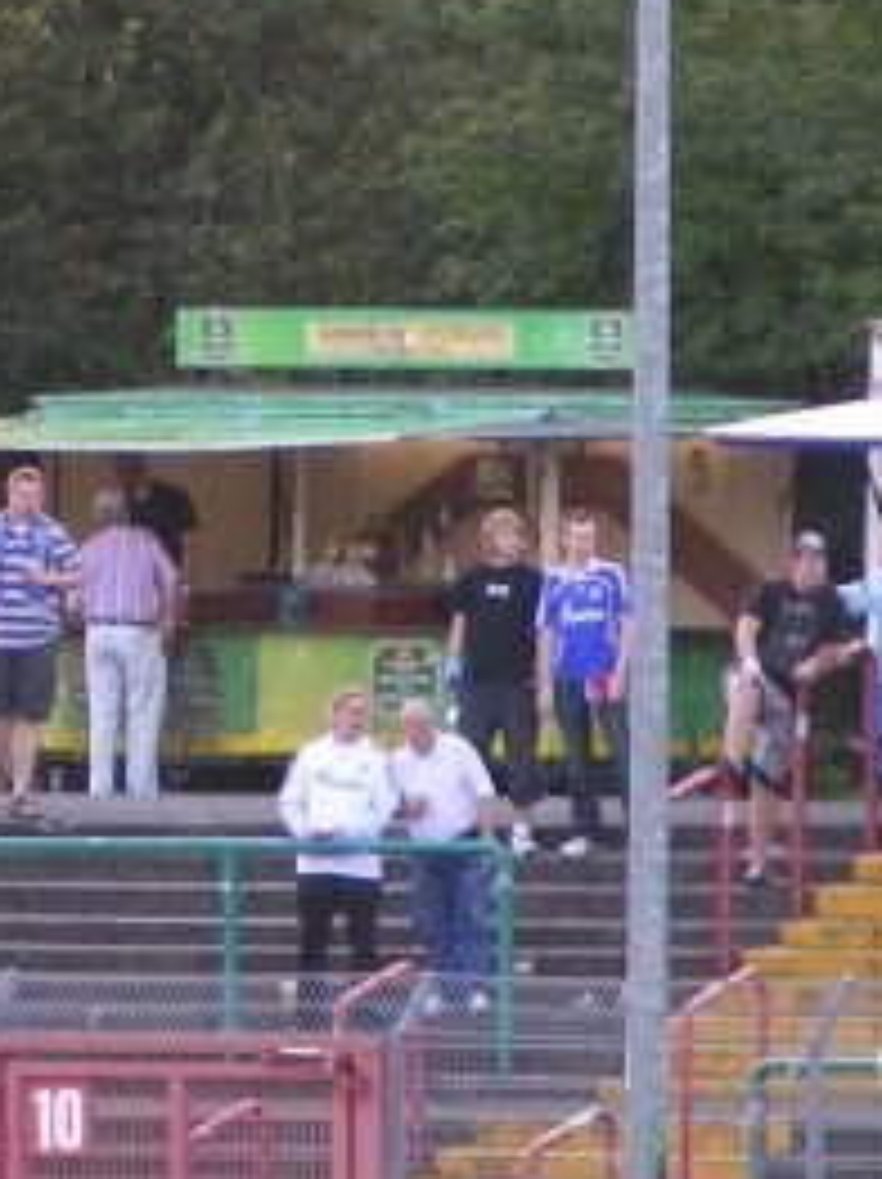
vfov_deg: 2.4
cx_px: 45
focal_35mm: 828
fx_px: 28175
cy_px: 279
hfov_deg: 1.8
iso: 200
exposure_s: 1/320
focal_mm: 41.4
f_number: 3.5
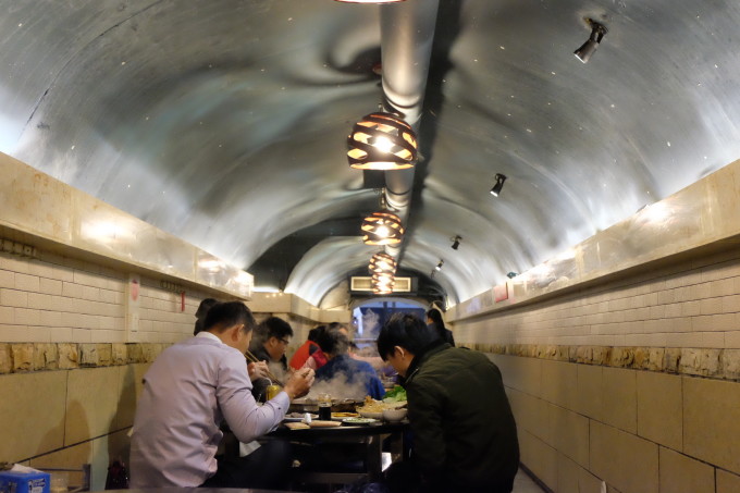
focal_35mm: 38
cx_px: 370
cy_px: 246
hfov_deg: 50.7
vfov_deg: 35.0
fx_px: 781
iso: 6400
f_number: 4.5
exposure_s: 1/105
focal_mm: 25.6
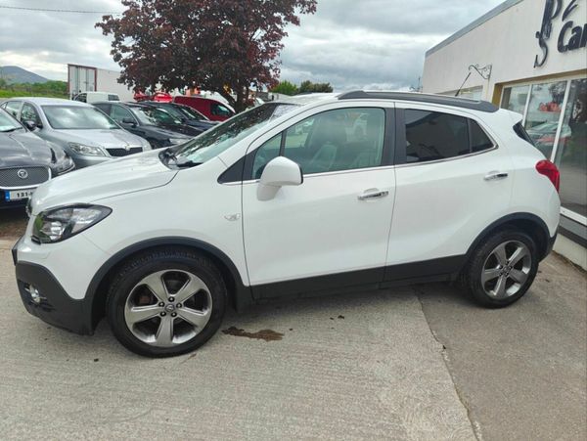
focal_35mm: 24
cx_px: 294
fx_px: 407
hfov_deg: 71.6
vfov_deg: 56.9
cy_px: 220
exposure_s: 1/335
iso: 64
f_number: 1.7
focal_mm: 6.06
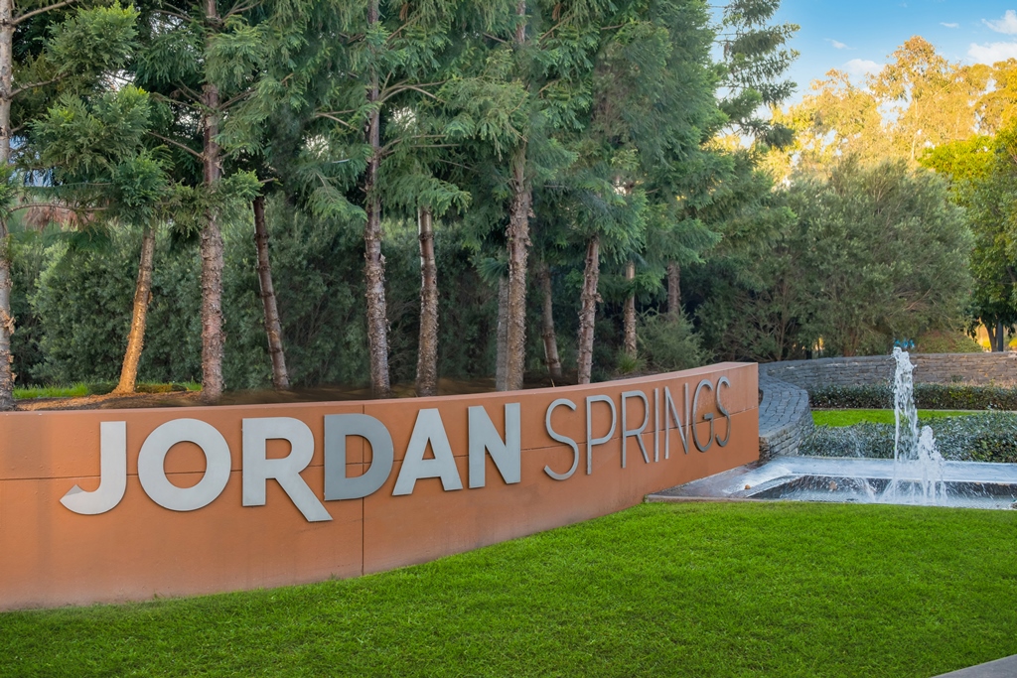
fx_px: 2119
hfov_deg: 27.0
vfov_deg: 18.2
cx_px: 508
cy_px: 339
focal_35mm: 75
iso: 320
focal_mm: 50
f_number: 4.5
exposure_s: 1/100
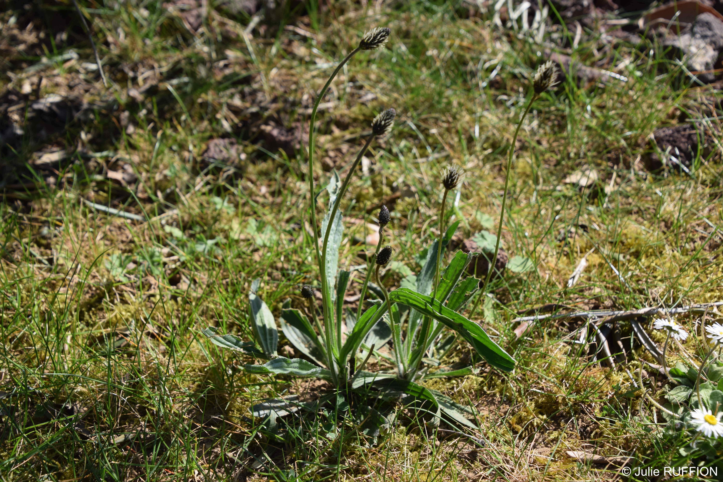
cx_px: 362
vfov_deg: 25.8
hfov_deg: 37.9
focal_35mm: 52
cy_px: 241
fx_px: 1054
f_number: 5.6
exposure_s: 1/1250
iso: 400
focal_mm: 35
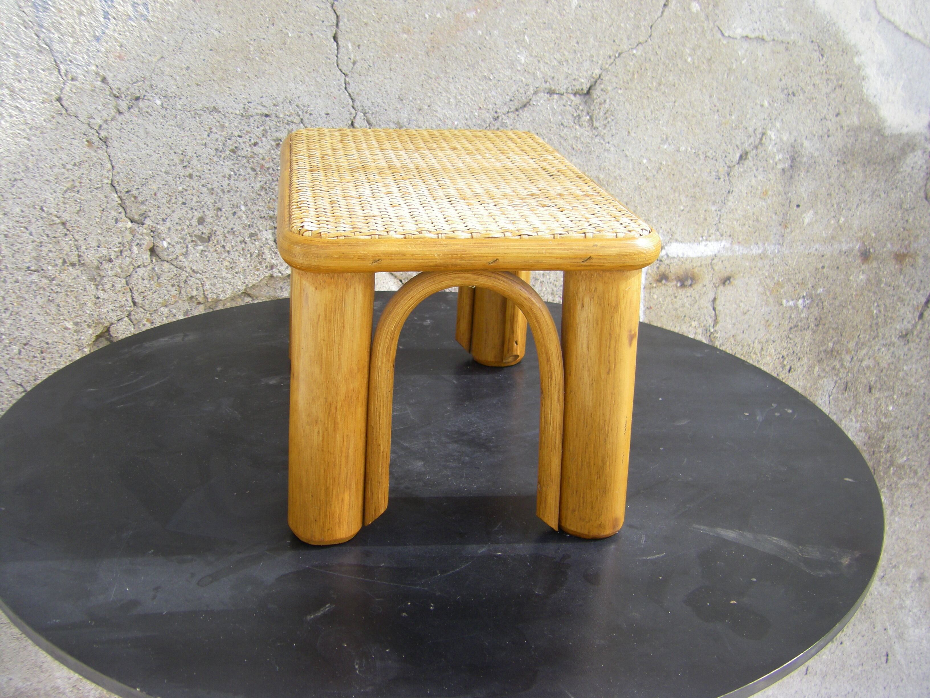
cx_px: 465
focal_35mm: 38
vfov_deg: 37.7
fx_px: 1021
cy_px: 349
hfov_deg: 49.0
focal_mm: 6.3
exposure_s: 1/160
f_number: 3.5
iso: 64
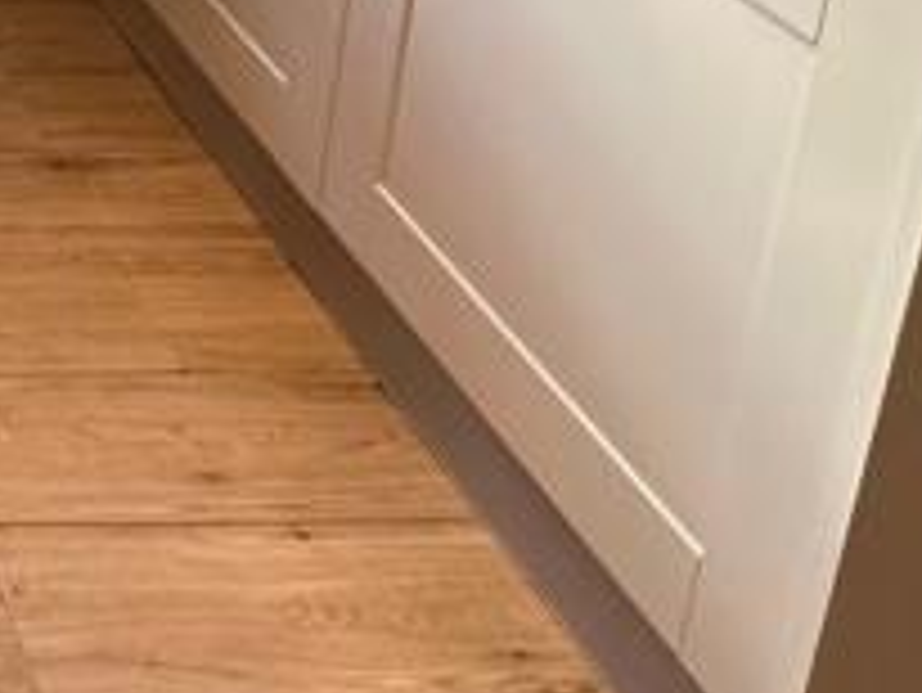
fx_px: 1866
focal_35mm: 70
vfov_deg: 18.3
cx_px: -589
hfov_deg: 21.5
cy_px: -387
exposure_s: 1/50
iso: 160
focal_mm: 2.22
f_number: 2.2
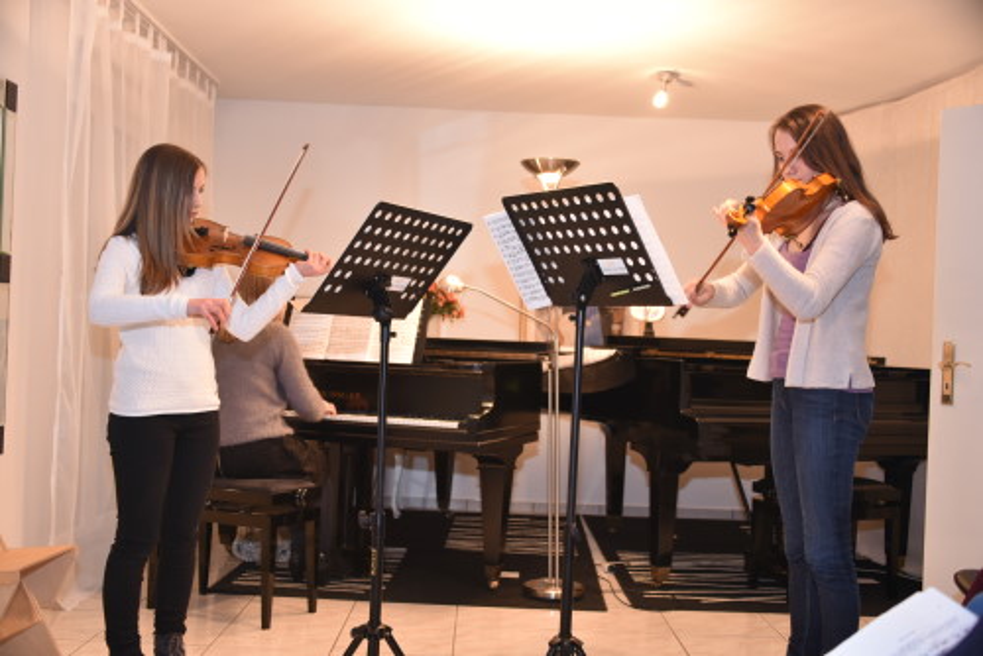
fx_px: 1093
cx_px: 492
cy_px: 328
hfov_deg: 48.4
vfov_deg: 33.4
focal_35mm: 40
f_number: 4
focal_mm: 40
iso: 1250
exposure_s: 1/60
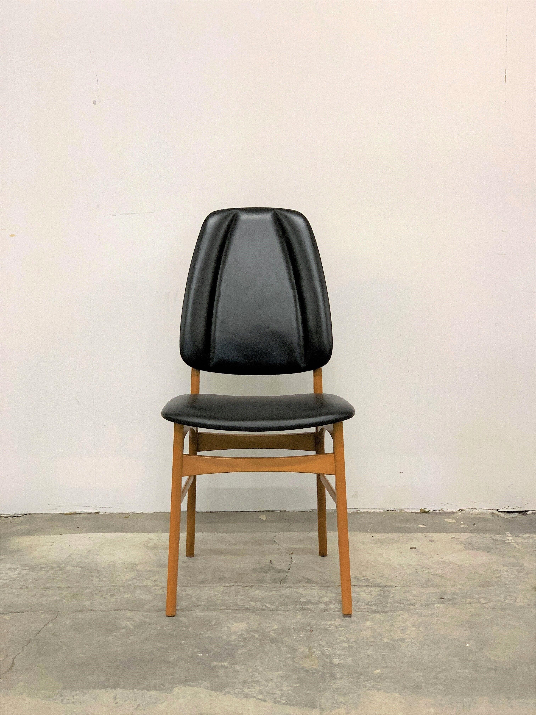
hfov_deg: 28.0
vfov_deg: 36.8
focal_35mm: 52
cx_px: 268
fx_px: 1074
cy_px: 358
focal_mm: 6
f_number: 2.4
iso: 160
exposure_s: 1/50
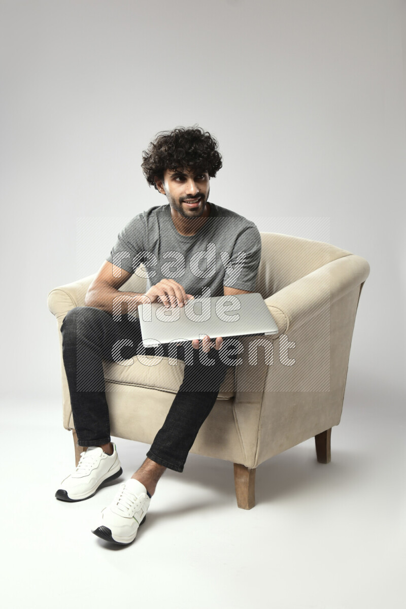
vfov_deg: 55.8
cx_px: 203
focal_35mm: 34
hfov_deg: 38.9
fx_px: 575
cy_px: 304
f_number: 5
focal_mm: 34
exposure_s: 1/125
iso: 400
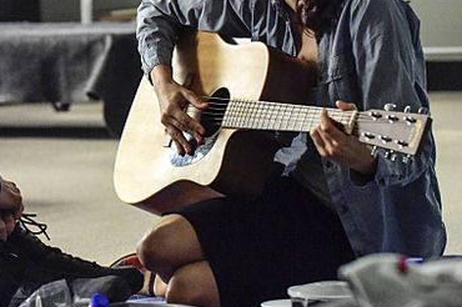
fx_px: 2757
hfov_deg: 9.5
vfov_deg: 6.4
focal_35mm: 215
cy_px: 57
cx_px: -1
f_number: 4
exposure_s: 1/100
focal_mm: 102
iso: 10000
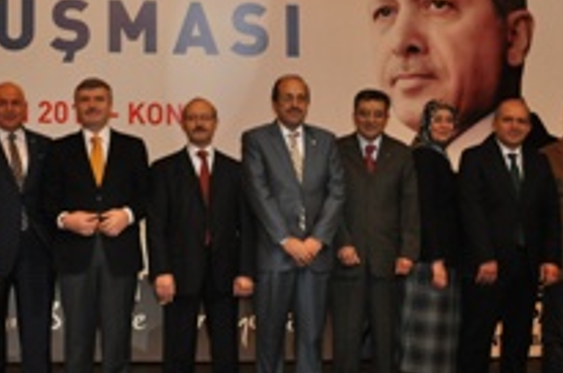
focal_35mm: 59
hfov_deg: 33.3
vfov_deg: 22.9
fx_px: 921
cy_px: 192
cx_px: 135
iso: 800
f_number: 3.5
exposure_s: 1/60
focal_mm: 18
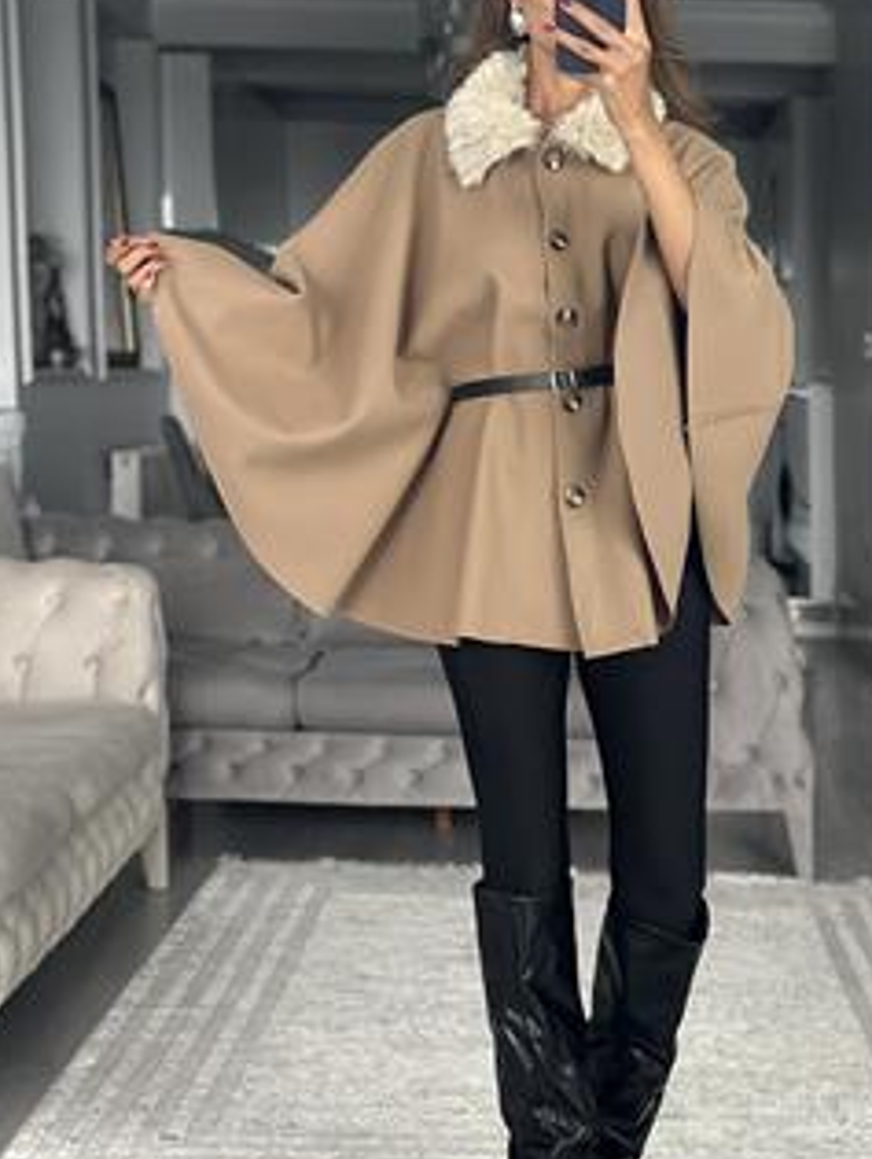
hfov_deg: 19.1
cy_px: 493
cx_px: 563
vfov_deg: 25.3
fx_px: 2581
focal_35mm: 77
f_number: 1.78
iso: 500
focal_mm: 6.86
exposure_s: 1/40
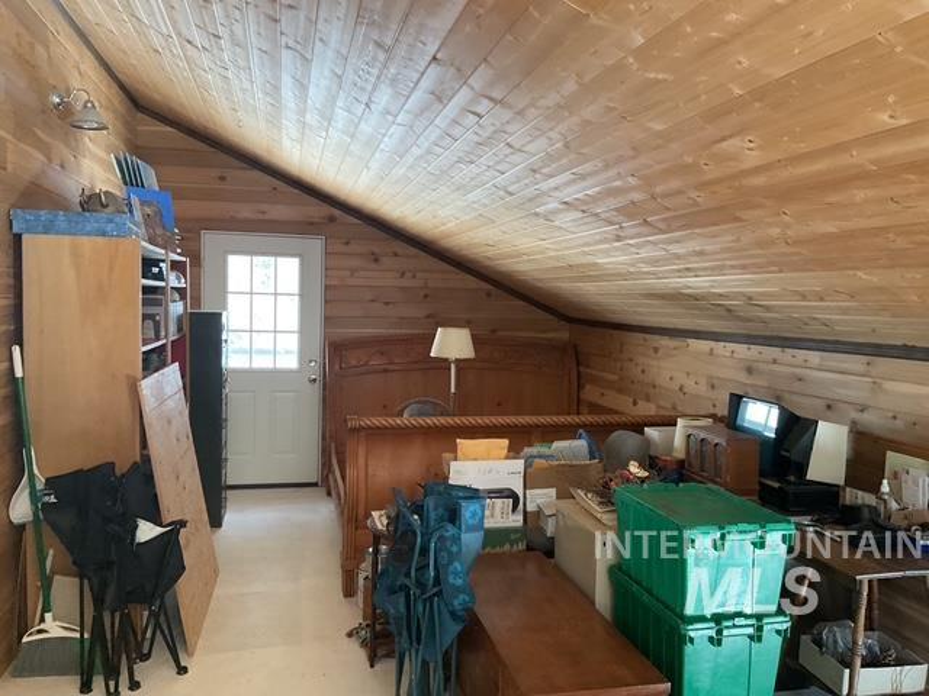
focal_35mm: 29
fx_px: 778
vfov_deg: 48.2
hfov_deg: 61.7
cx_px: 464
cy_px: 348
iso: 200
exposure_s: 1/60
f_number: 1.8
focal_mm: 3
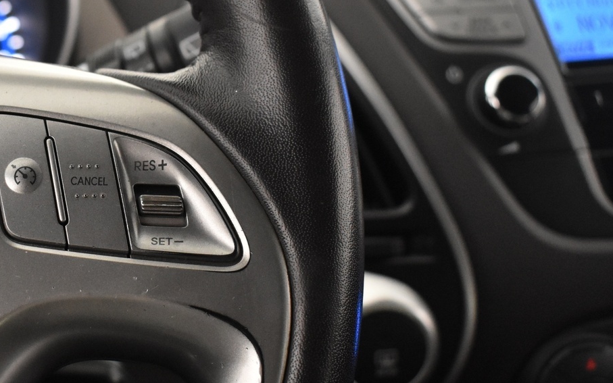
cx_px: 89
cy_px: 187
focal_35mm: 71
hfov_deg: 28.1
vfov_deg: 18.4
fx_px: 1186
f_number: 4
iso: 2800
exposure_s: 1/40
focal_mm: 26
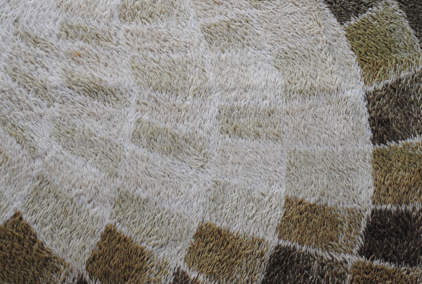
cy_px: 107
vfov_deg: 10.2
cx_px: 280
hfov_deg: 15.1
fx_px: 1584
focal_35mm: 135
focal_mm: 55
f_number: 5.6
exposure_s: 1/30
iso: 320
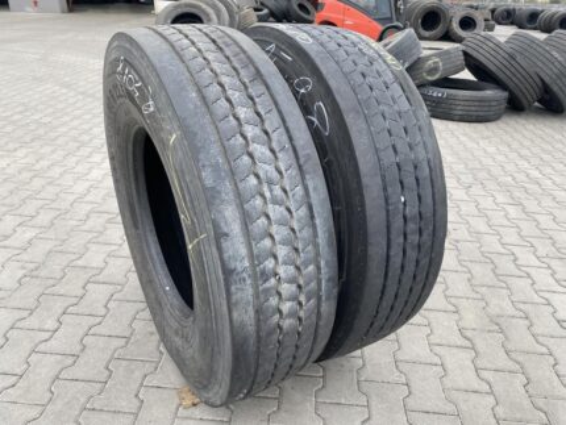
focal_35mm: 26
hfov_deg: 67.3
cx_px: 283
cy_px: 212
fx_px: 425
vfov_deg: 53.1
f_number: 1.8
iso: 32
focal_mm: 4.25
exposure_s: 1/235
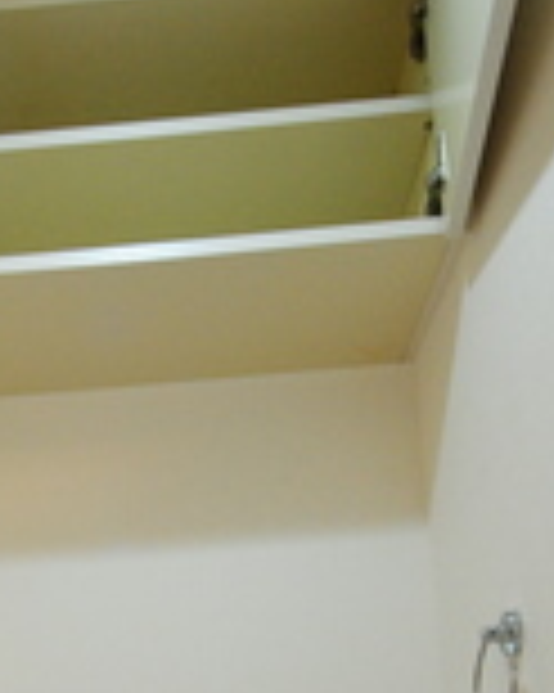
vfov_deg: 33.0
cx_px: 113
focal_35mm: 47
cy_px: 814
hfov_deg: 31.3
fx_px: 964
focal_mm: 8
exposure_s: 1/20
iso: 400
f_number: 4.5
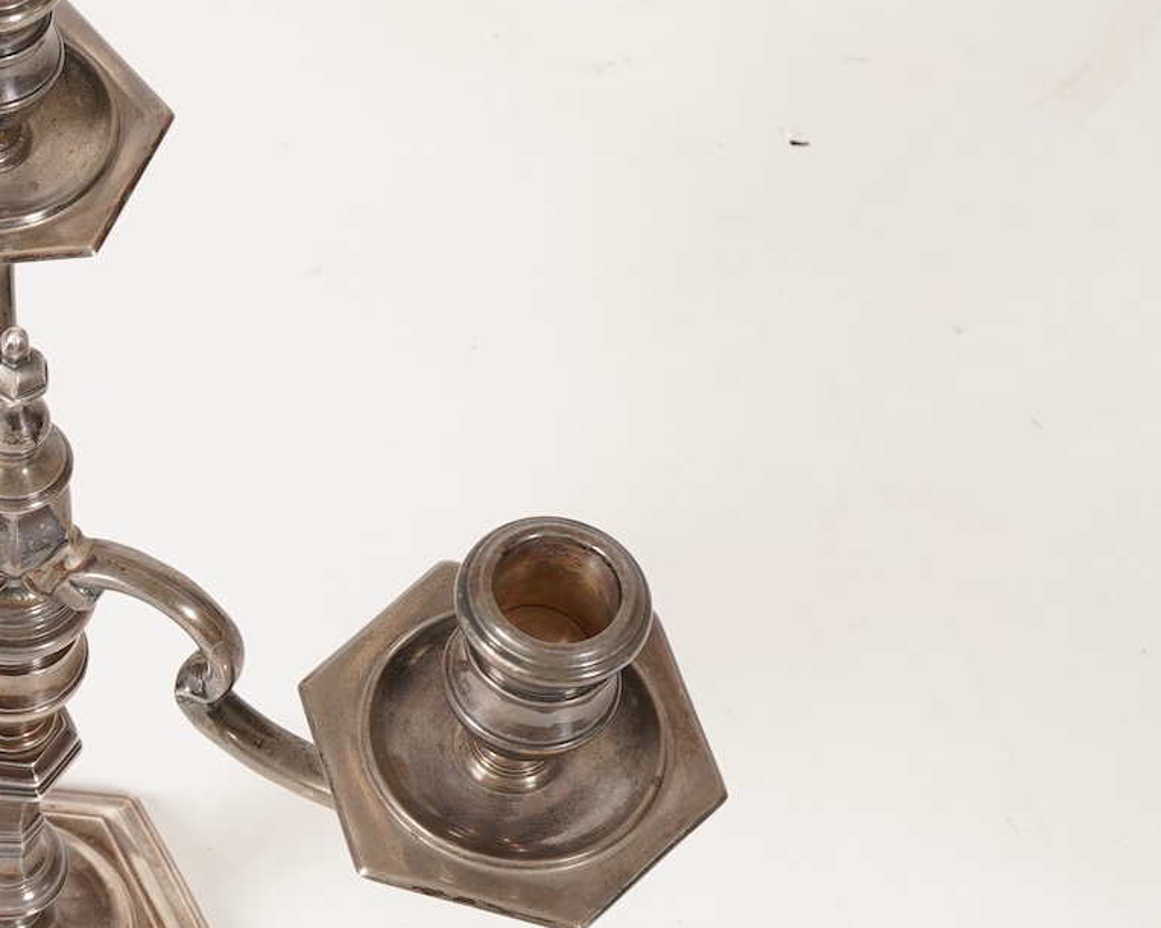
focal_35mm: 87
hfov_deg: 21.2
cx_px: -11
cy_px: 612
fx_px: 2989
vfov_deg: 17.6
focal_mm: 30
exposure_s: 1/125
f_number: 16
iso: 320
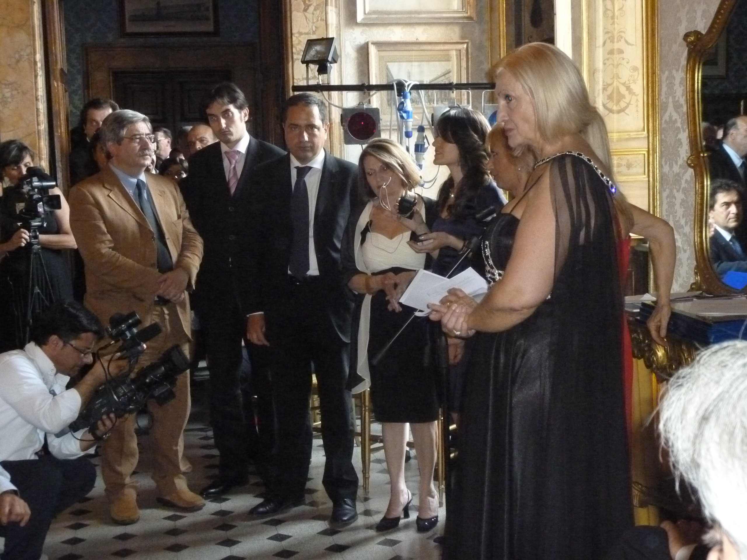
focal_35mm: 51
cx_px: 374
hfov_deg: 37.5
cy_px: 280
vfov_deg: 28.6
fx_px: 1101
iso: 1000
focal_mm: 9.1
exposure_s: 1/30
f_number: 4.4
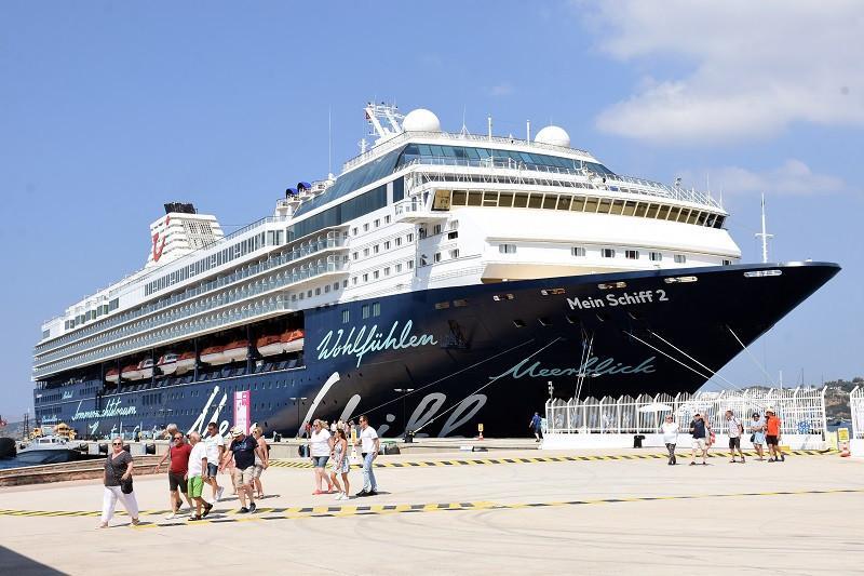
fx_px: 1224
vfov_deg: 26.5
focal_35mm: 51
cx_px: 432
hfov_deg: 38.9
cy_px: 288
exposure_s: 1/500
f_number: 11
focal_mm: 34
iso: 320
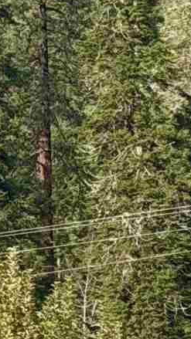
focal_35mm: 366
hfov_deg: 3.2
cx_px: 722
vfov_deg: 5.9
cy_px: 401
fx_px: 3295
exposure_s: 1/1543
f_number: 1.78
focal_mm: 6.76
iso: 100
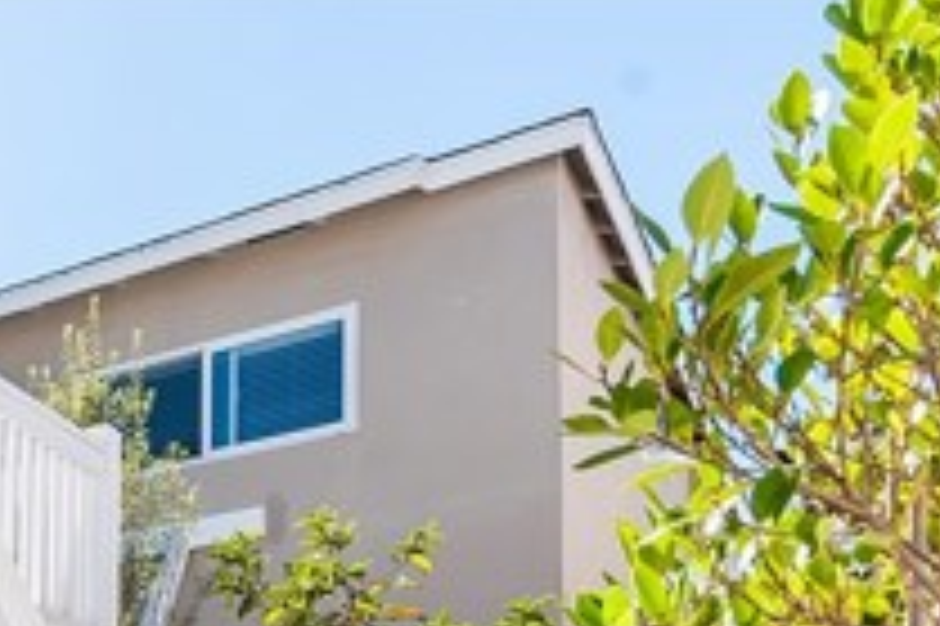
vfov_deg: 20.8
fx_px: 1435
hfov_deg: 26.8
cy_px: 944
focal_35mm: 55
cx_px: -441
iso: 200
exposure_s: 1/125
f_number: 13
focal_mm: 12
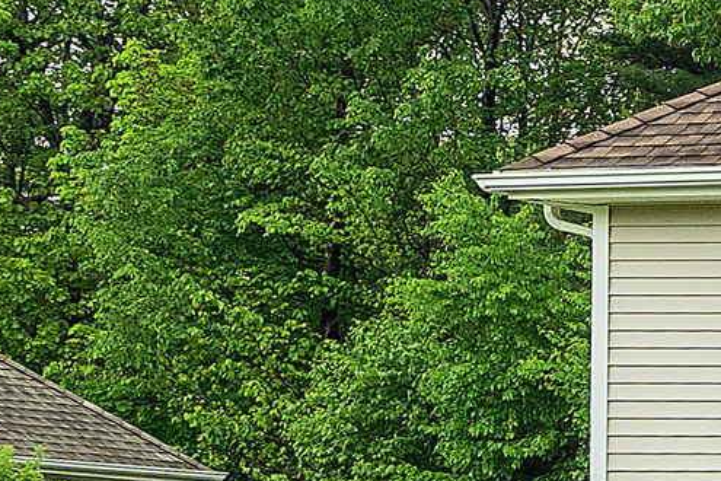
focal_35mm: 186
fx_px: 3725
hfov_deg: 9.0
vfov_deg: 7.4
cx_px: 2169
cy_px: 186
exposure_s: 1/5
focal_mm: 30
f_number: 9
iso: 100
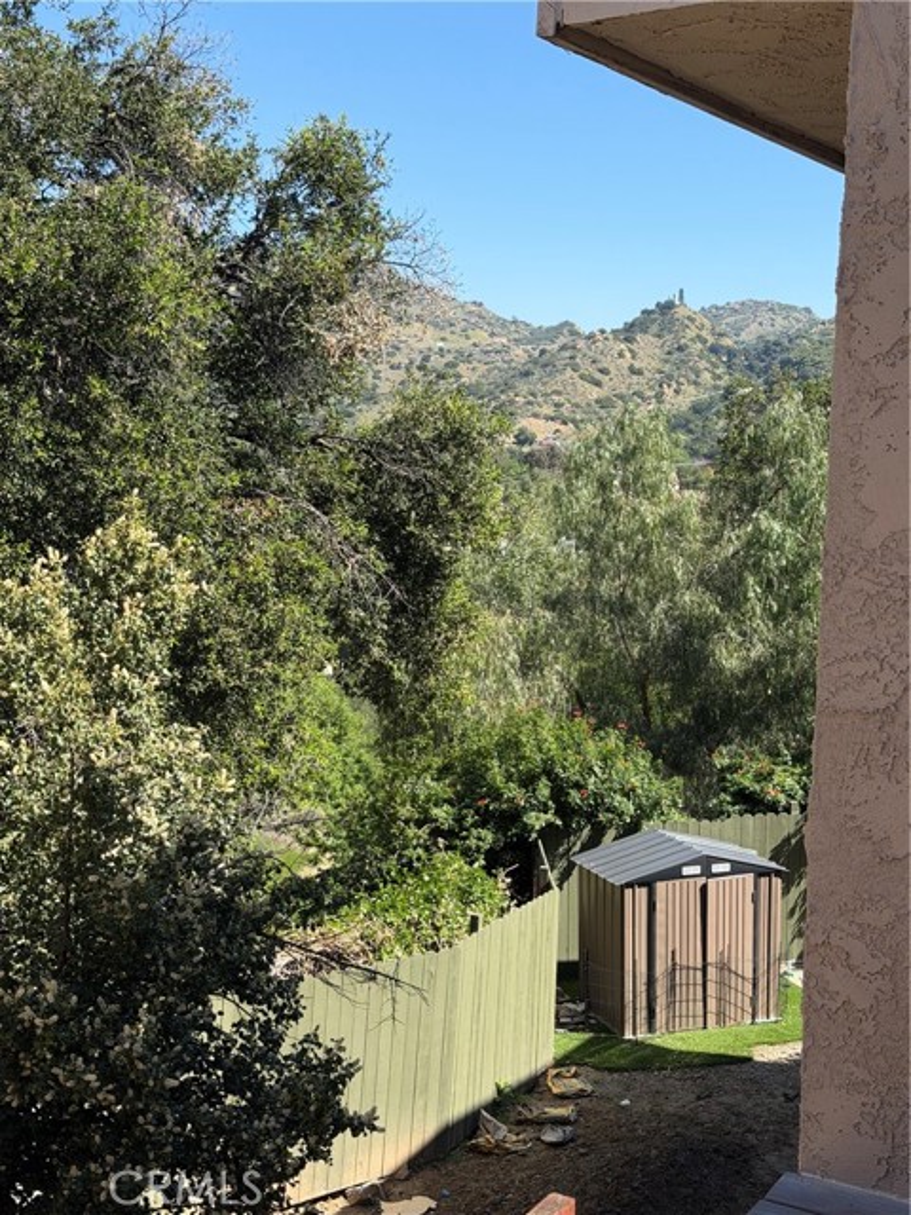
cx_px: 456
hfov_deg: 30.3
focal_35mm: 48
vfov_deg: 39.7
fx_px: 1684
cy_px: 608
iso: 64
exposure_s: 1/2273
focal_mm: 6.76
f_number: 1.78
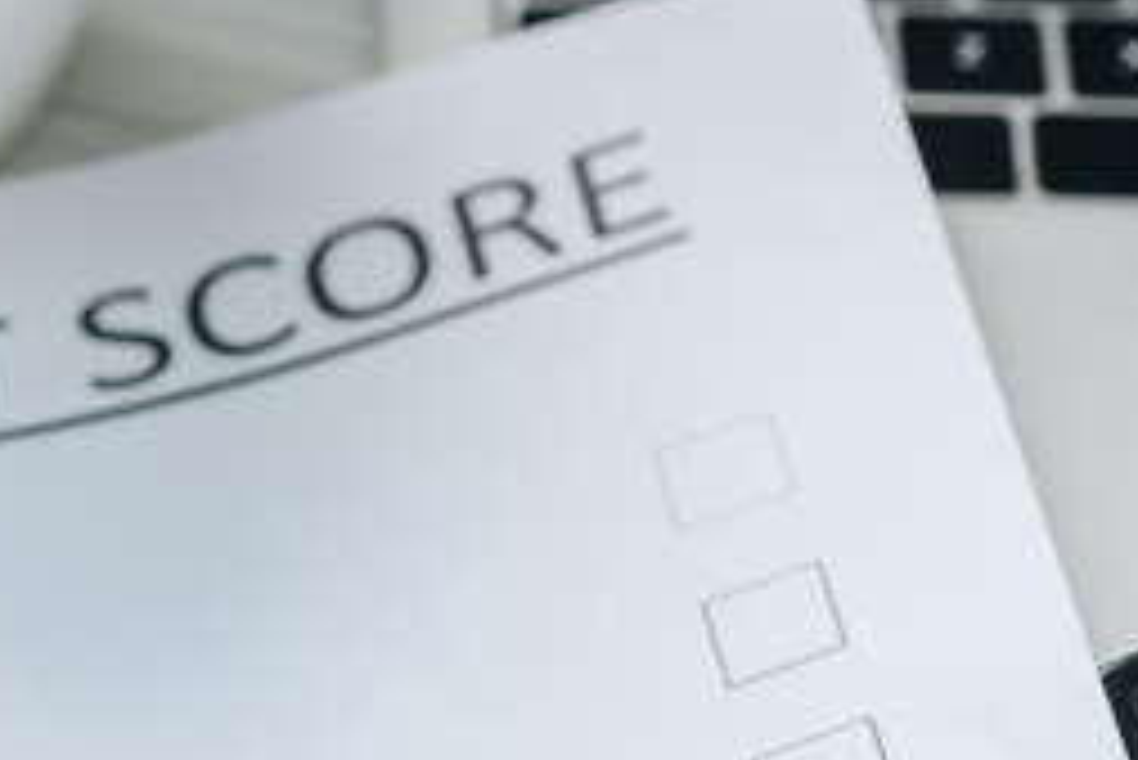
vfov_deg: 3.1
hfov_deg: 4.7
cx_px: 605
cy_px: 690
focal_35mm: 442
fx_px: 13980
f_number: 4.5
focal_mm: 112
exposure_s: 1/200
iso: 200
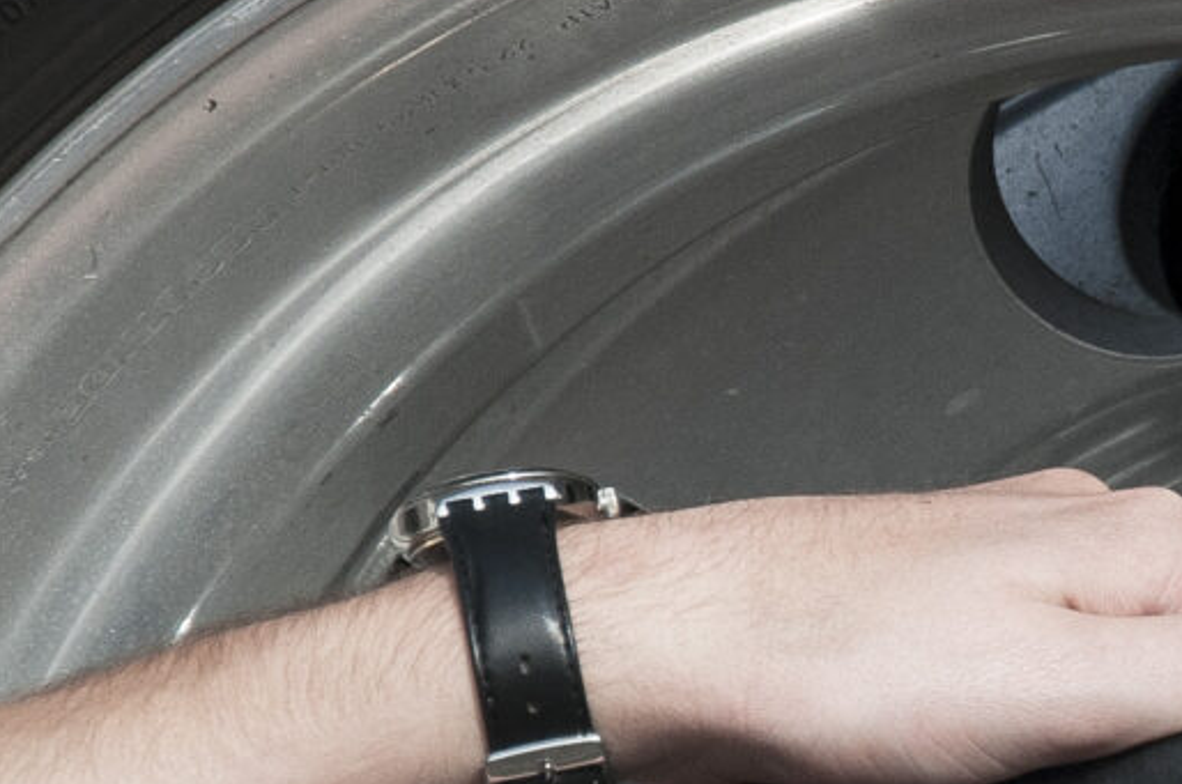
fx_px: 22521
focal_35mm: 687
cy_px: 706
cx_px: 1226
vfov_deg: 2.0
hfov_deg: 3.0
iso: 141
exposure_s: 1/1000
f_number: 5.6
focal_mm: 92
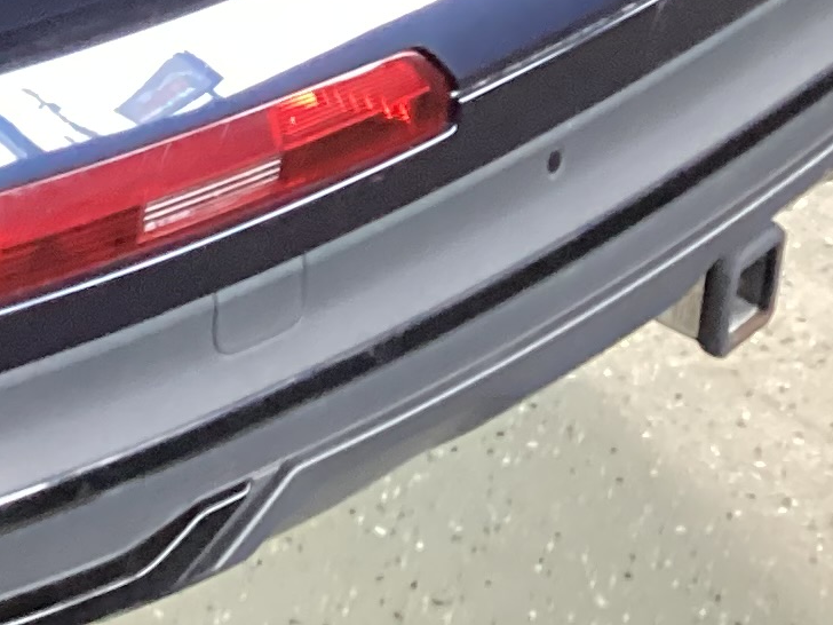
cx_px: -679
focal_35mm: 139
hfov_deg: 12.9
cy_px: -720
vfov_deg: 9.8
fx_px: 3345
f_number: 2.4
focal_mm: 3.3
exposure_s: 1/33
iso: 320
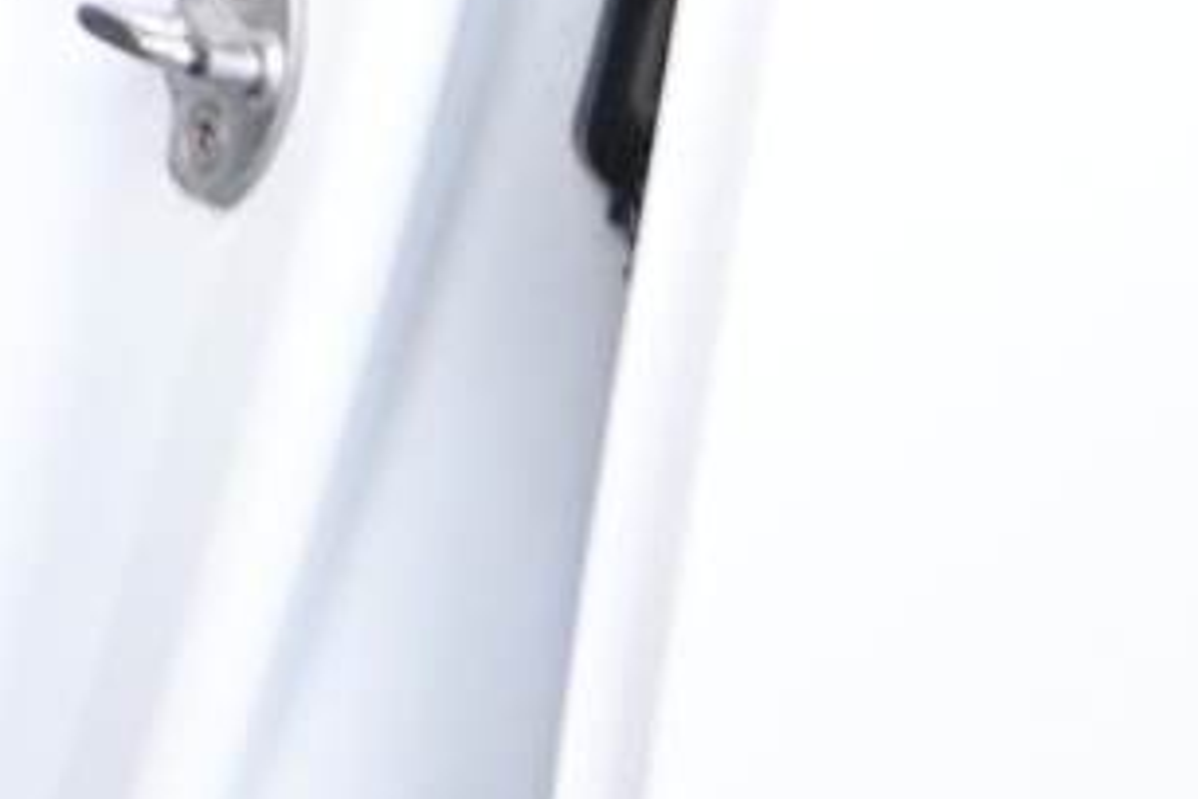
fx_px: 4226
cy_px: -830
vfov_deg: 10.0
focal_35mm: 127
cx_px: -1218
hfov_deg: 13.7
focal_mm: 16
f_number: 3.5
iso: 1600
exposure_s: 1/25
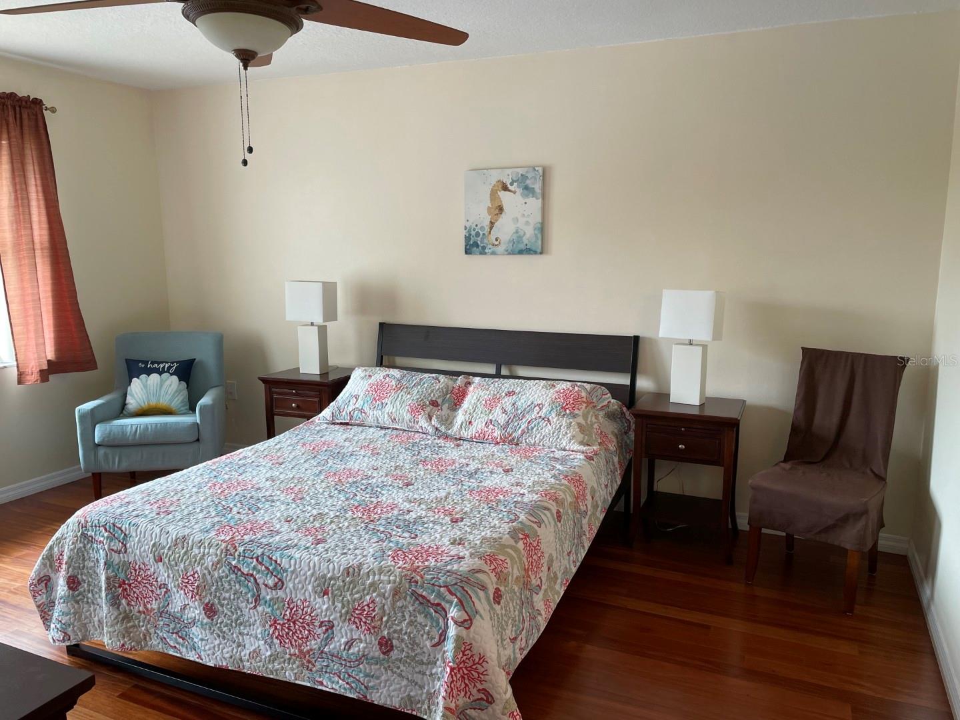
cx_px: 480
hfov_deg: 67.3
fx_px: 721
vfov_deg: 53.1
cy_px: 360
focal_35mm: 26
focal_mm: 4.2
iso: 64
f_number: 1.6
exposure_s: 1/120
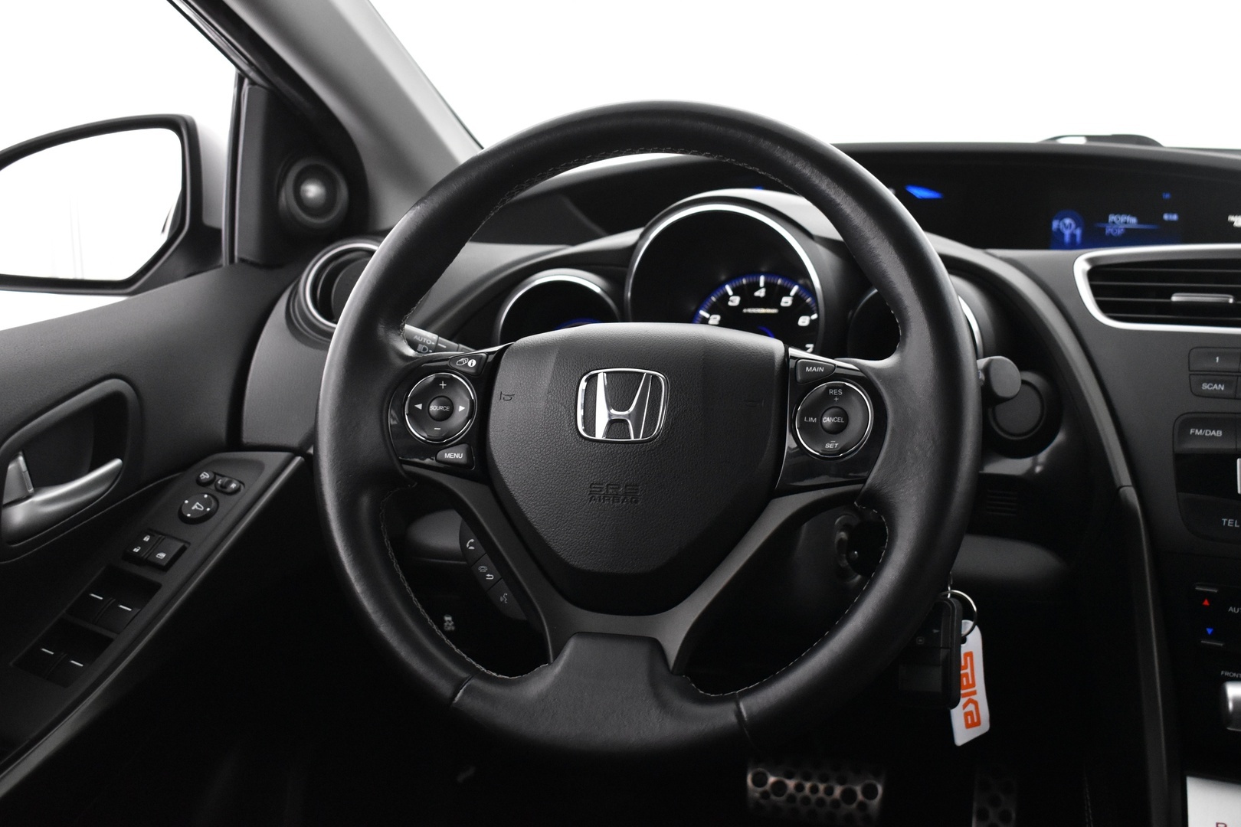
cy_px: 414
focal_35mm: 44
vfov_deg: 30.8
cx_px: 620
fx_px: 1499
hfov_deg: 45.0
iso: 3200
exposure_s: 1/40
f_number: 4.2
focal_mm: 29
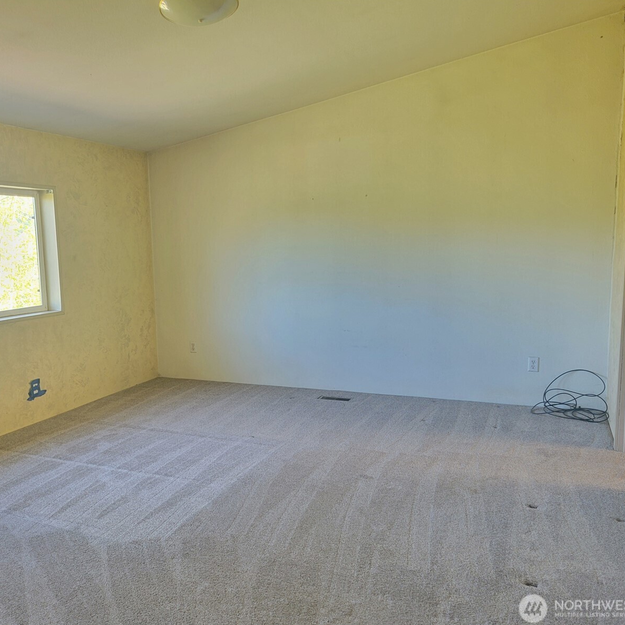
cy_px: 314
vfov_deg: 52.5
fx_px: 633
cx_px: 234
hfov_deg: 52.0
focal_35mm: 31
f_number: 1.8
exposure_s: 1/40
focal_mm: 5.4
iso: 200
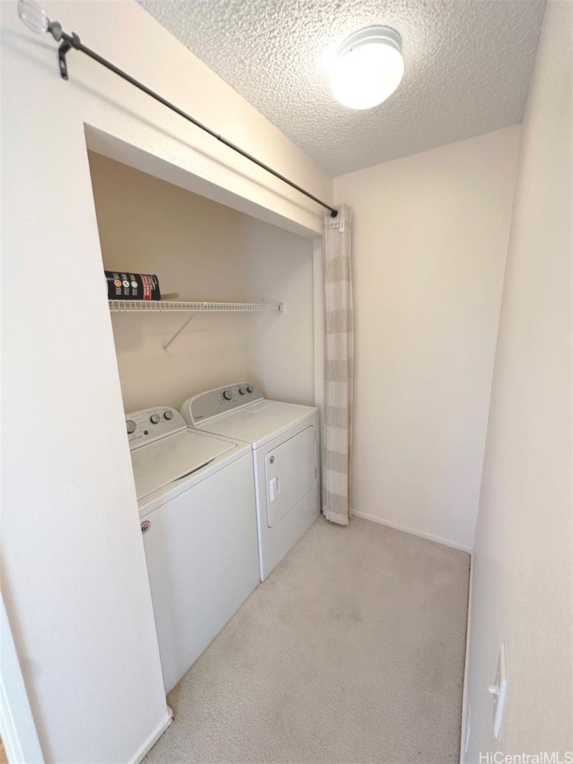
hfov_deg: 85.7
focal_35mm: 14
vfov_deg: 102.1
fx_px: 309
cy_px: 382
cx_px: 286
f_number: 2.2
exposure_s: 1/60
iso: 160
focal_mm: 2.22
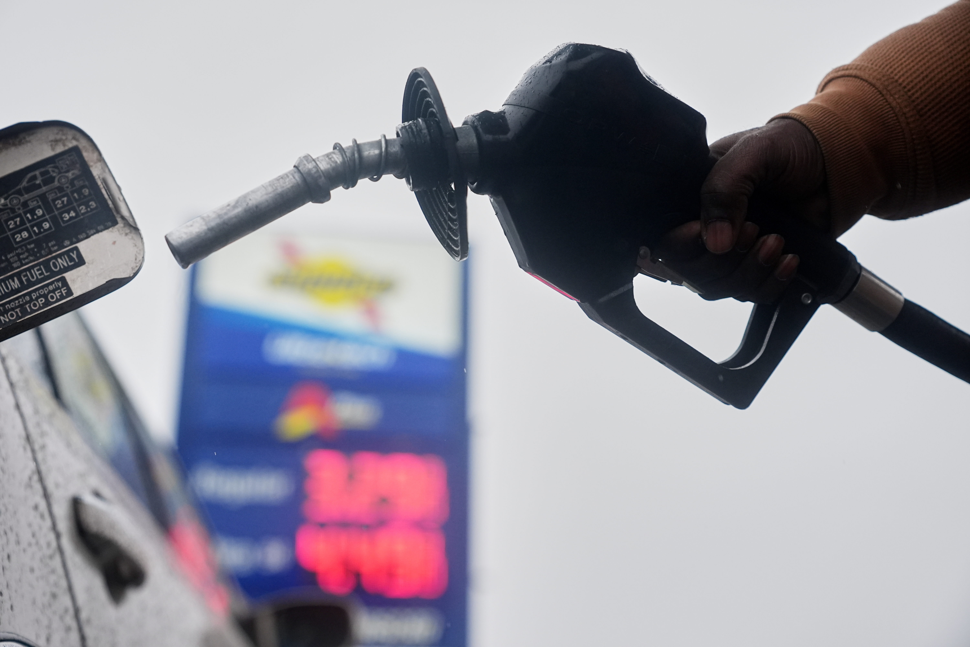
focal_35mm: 58
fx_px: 1563
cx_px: 485
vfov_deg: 23.4
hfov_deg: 34.5
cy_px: 324
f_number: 3.2
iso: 1250
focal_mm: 58
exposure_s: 1/1600
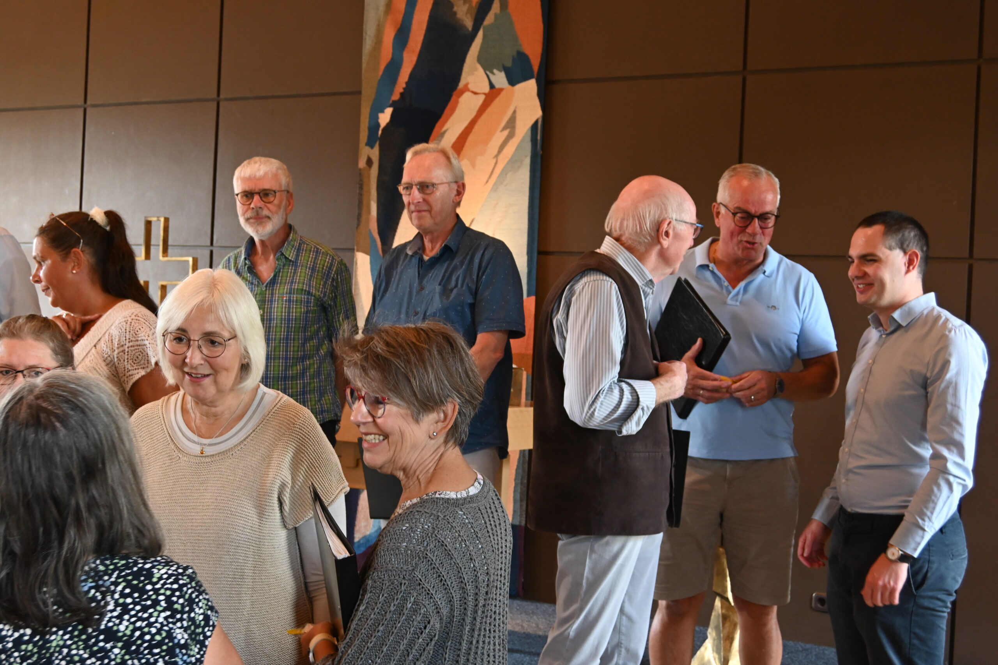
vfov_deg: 26.5
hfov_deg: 38.9
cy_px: 332
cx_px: 499
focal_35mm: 51
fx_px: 1414
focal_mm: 34
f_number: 6.3
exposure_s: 1/50
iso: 1100
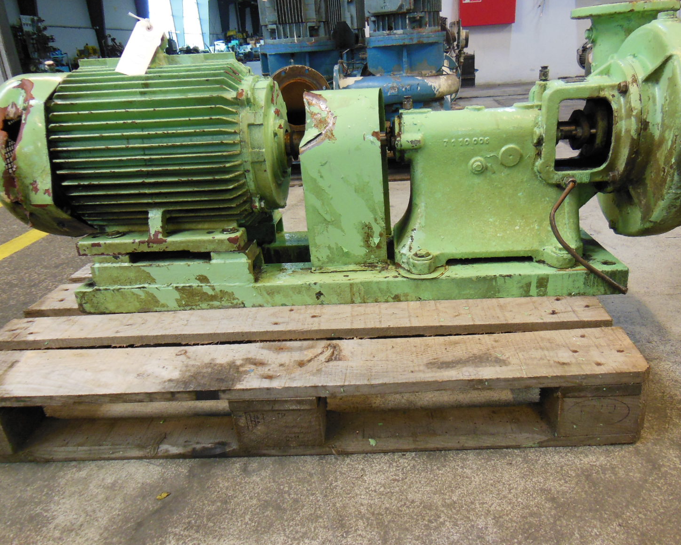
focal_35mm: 27
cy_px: 277
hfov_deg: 64.0
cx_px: 369
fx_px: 544
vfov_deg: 53.2
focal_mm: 4.5
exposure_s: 1/20
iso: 400
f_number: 3.5
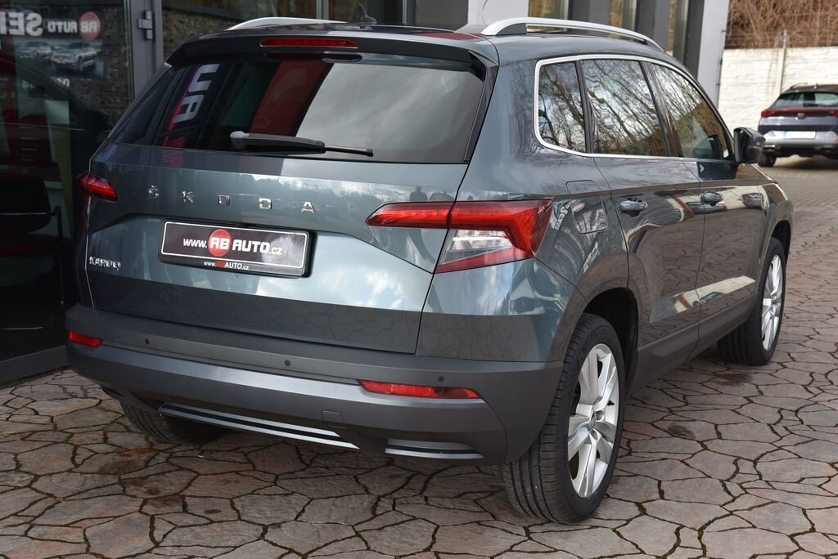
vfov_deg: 27.0
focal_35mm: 50
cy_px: 280
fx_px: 1164
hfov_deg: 39.6
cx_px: 419
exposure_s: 1/160
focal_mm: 50
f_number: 6.3
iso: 500
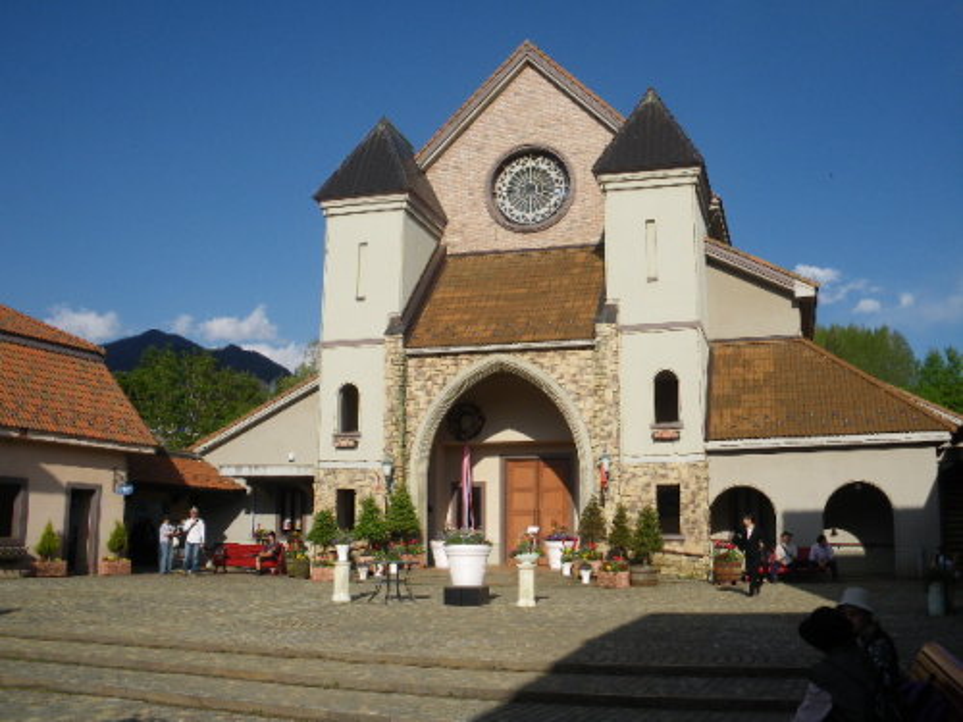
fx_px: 1002
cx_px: 482
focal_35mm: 36
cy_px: 361
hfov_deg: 51.4
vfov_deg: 39.7
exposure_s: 1/320
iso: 64
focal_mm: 6.3
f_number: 5.4
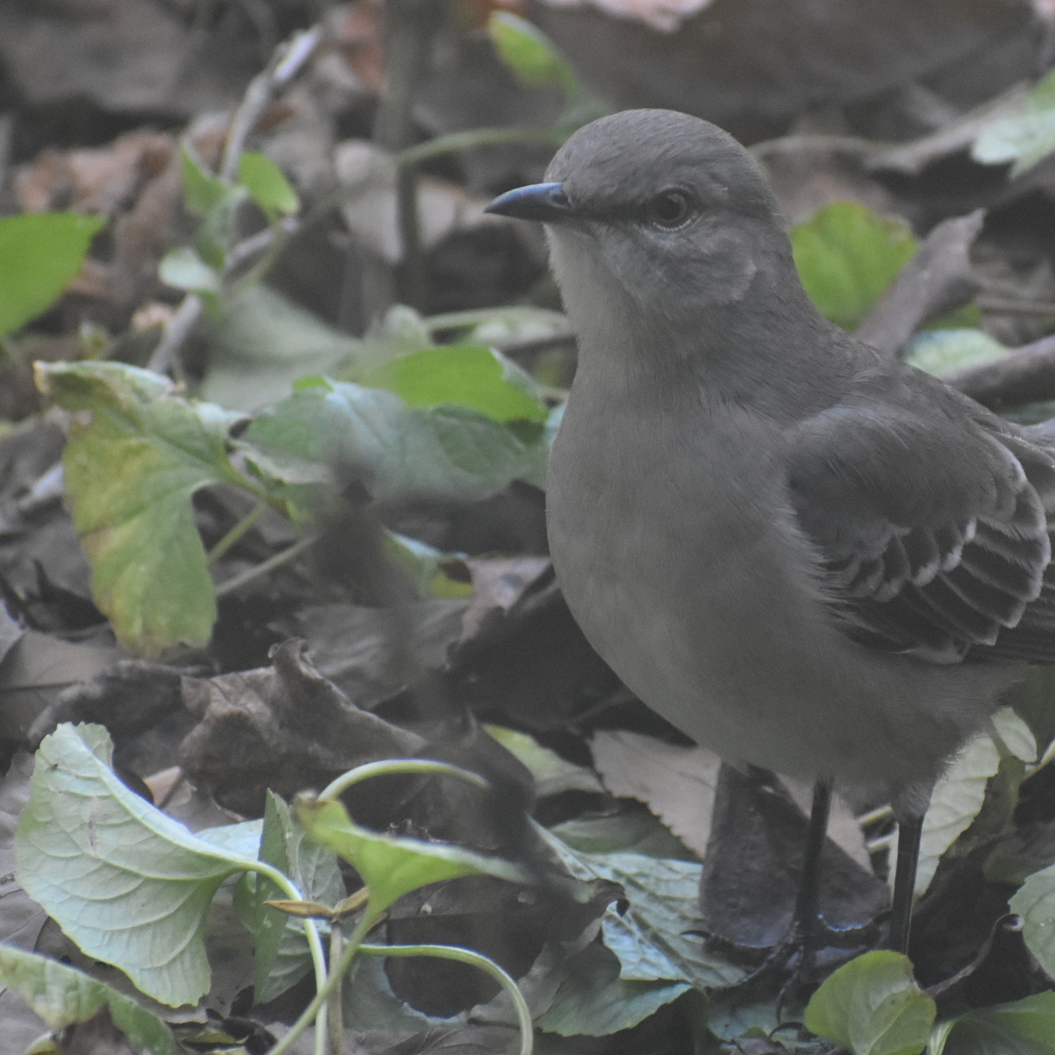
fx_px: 21482
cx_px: 812
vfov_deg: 2.8
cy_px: 502
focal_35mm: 623
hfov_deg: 2.8
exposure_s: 1/500
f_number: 5.6
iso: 1800
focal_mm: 220
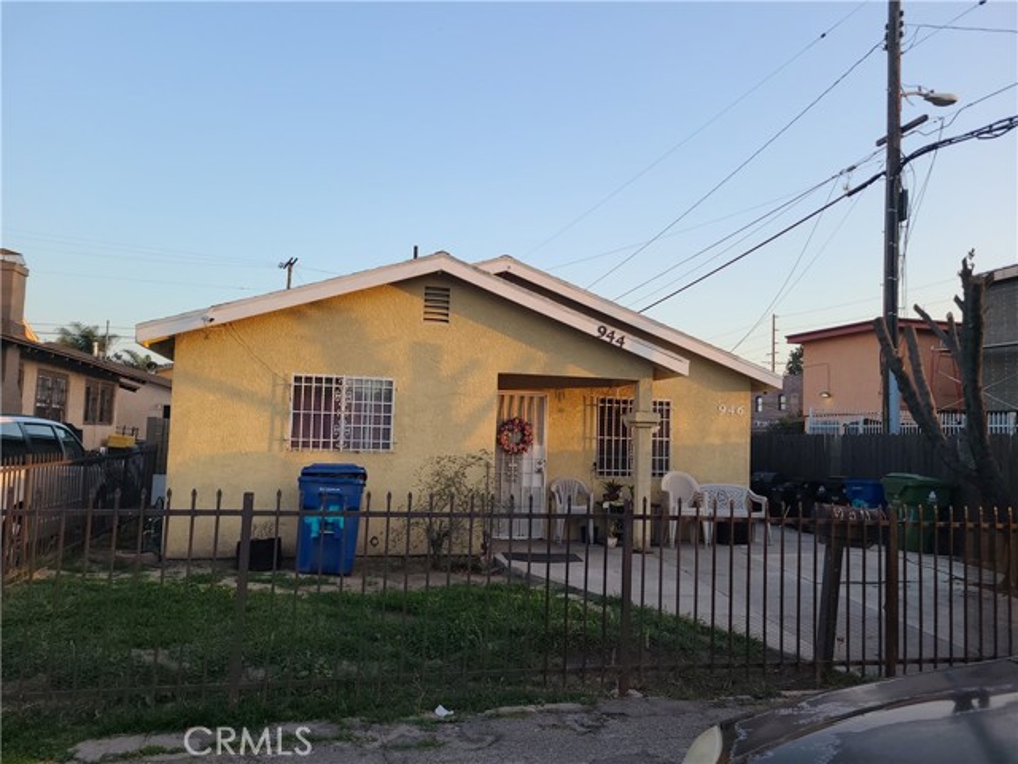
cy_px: 382
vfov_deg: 53.1
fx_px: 765
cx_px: 509
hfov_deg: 67.3
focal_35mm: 26
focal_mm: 5.4
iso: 40
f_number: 1.8
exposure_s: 1/334
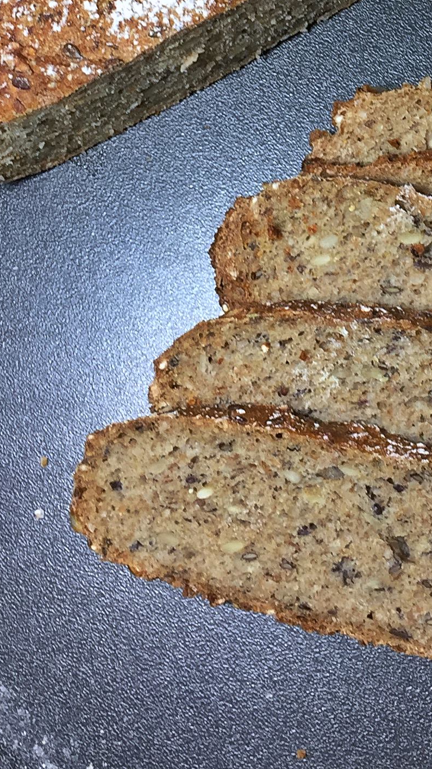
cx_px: 432
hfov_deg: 16.2
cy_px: 15
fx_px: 1486
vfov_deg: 27.4
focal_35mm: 73
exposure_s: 1/50
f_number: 2.2
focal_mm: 4.15
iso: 40
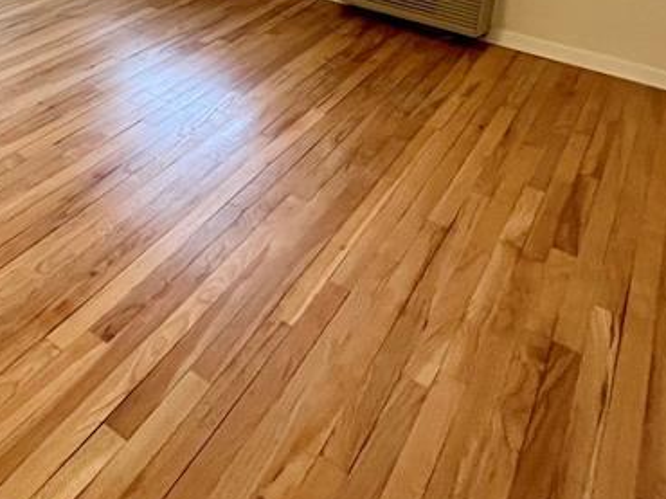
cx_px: 16
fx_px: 692
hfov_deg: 44.5
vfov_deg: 31.3
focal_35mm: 36
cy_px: -139
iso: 250
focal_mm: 1.57
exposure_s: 1/120
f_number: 1.8
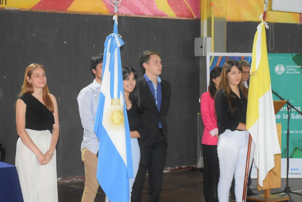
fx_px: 654
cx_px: 151
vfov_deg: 17.5
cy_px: 101
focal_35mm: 78
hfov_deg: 26.0
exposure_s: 1/60
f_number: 7.1
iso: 3200
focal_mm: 52
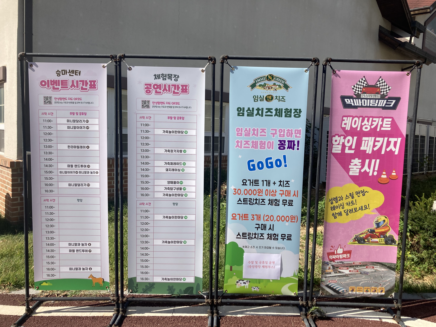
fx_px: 353
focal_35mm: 28
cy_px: 164
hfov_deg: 63.4
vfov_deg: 49.7
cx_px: 218
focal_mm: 3.99
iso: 20
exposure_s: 1/1779
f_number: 1.8
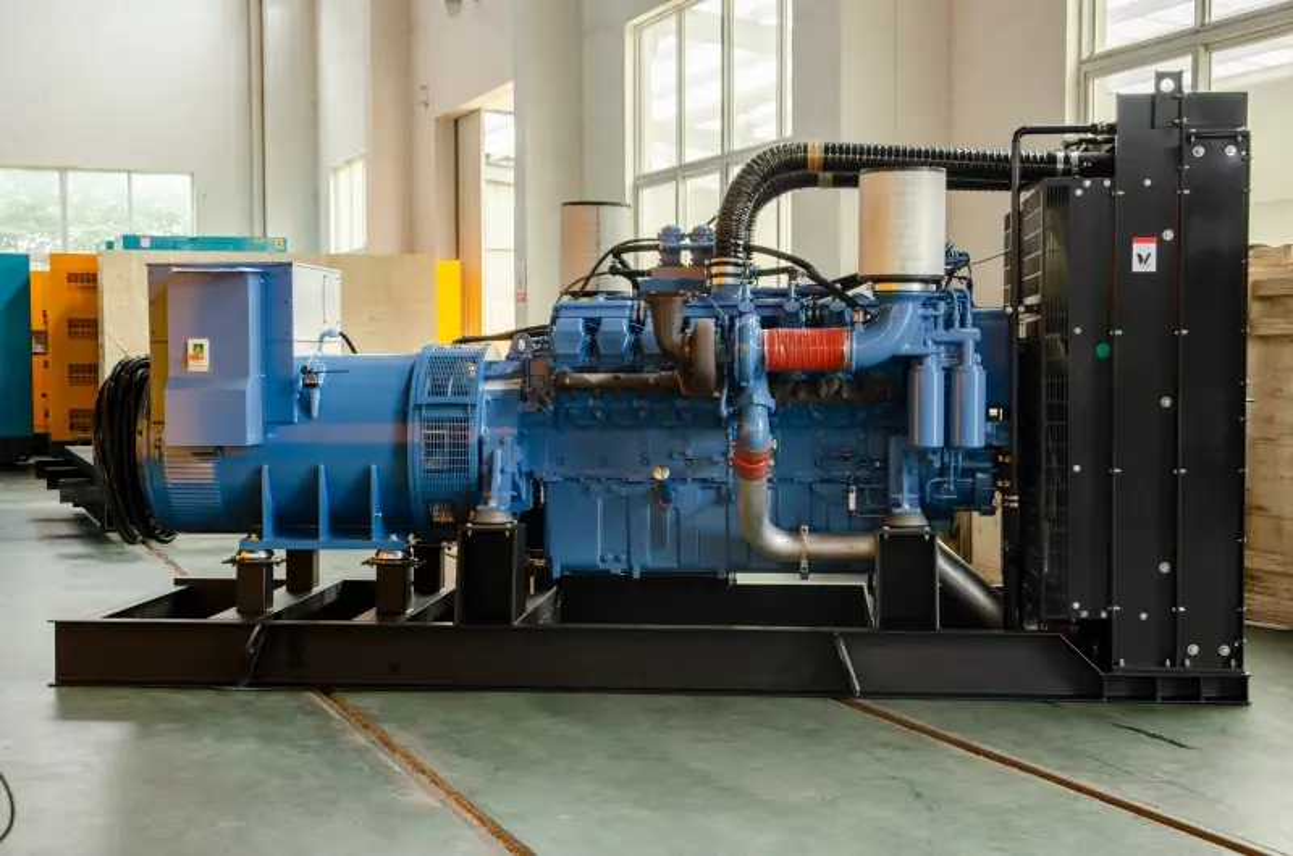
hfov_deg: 39.0
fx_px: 1828
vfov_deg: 26.4
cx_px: 646
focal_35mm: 51
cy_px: 428
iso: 160
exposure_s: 1/1.25
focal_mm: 34
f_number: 5.6
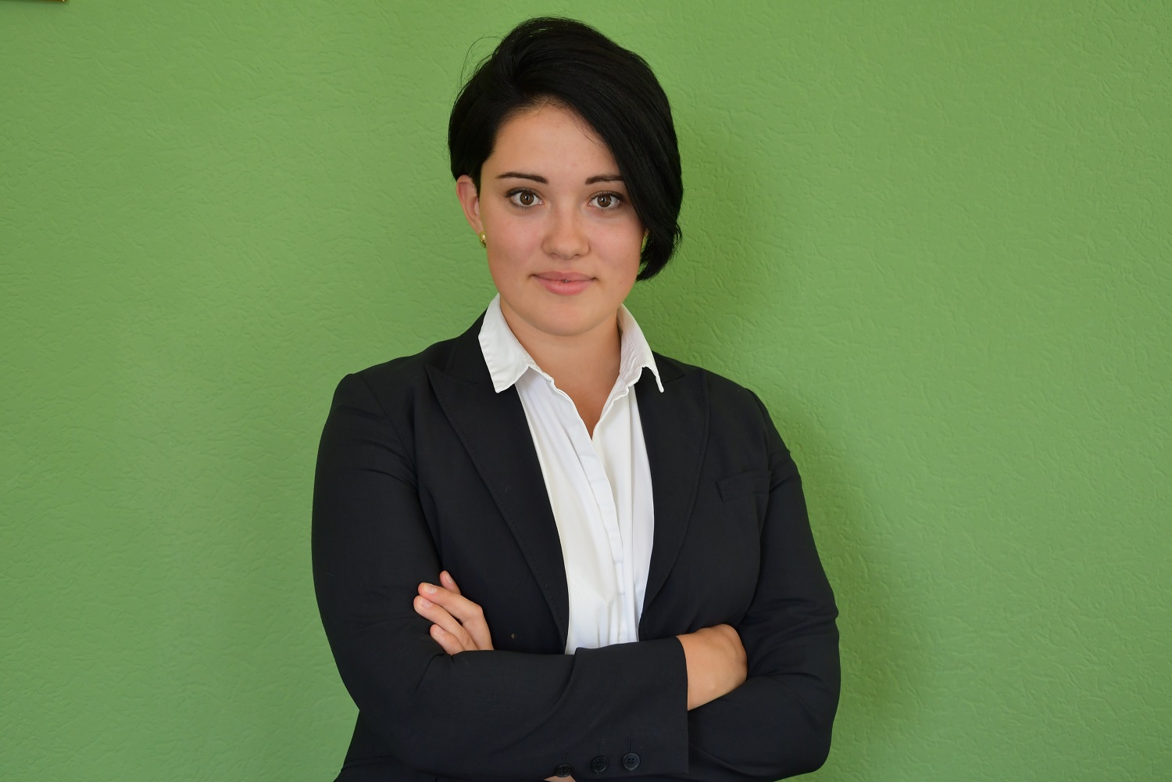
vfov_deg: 22.6
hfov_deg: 33.4
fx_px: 1953
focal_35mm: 60
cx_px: 586
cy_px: 391
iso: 800
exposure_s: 1/125
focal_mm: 40
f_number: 5.6
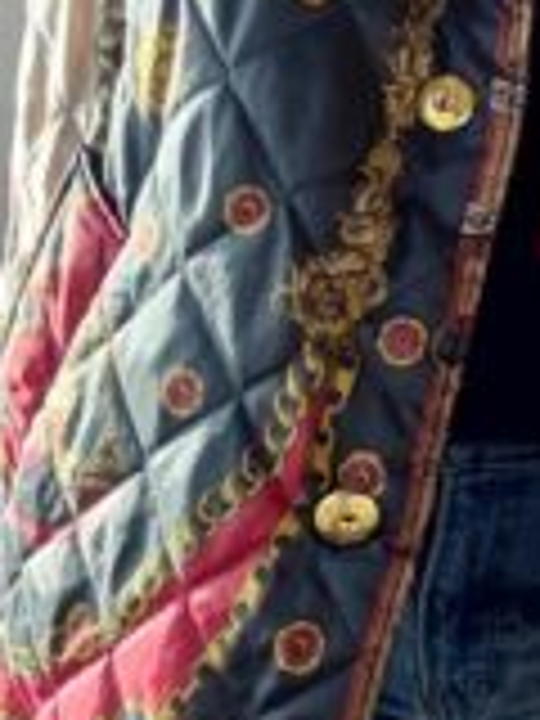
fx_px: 1560
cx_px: 522
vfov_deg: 25.7
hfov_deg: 19.2
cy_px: 176
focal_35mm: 75
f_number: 1.9
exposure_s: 1/122
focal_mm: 2.69
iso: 32
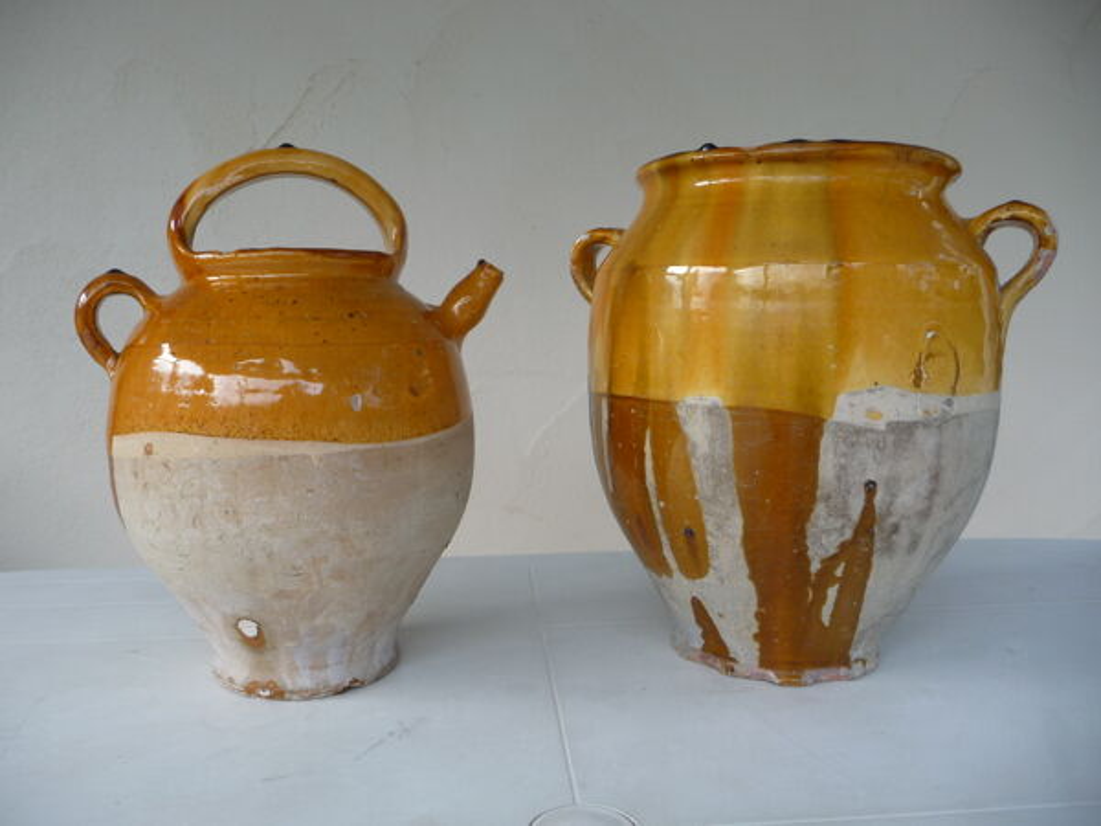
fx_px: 891
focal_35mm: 28
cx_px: 550
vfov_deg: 49.7
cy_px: 413
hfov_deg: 63.4
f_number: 3.3
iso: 100
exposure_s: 1/50
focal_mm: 4.7
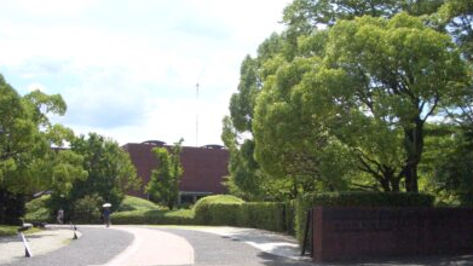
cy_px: 179
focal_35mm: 39
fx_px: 489
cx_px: 235
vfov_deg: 30.2
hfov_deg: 51.6
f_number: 4.3
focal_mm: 5.8
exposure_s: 1/2000
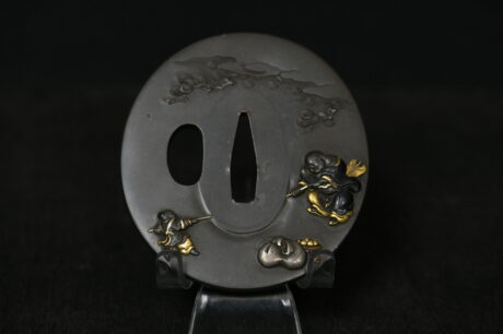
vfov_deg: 13.0
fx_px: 1466
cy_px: 167
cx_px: 252
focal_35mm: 105
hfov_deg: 19.5
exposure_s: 1/125
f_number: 8
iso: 2800
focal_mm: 105
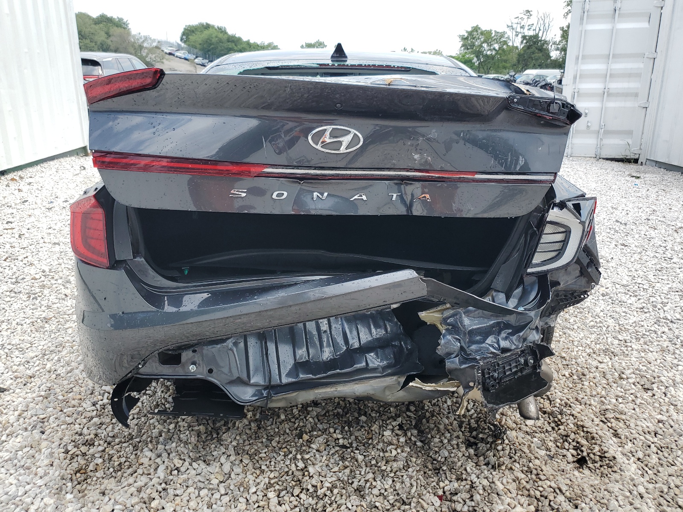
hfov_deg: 67.3
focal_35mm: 26
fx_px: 513
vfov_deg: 53.1
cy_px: 256
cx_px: 342
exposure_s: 1/1250
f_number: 1.5
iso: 50
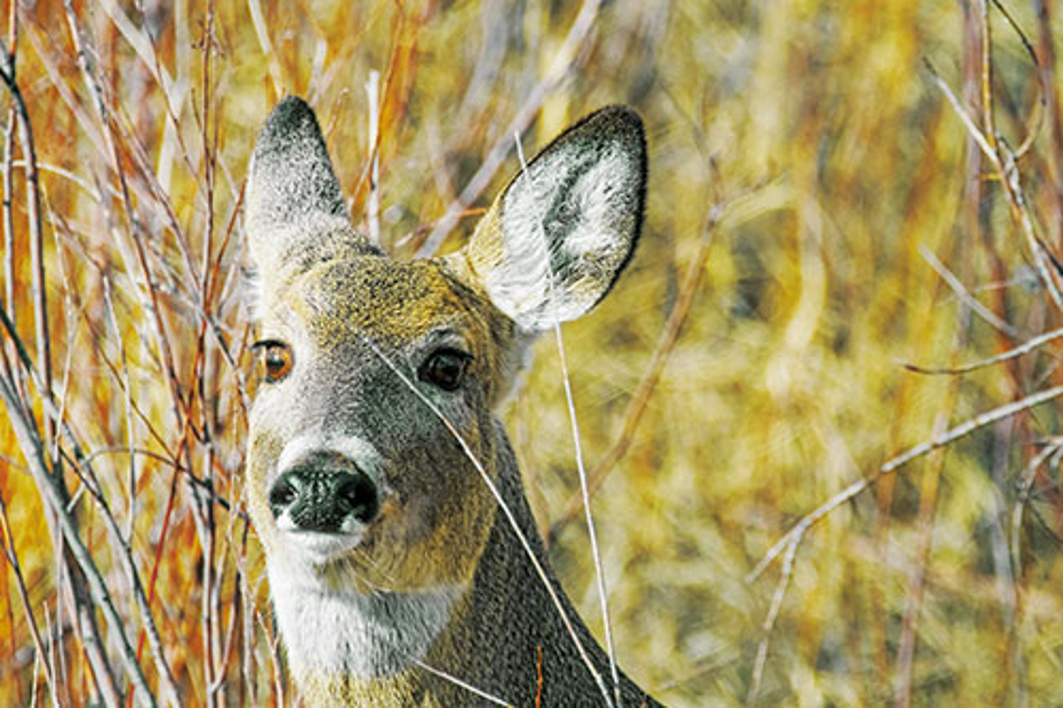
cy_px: 354
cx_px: 532
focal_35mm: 1050
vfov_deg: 1.3
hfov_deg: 2.0
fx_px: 30992
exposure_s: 1/1250
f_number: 12
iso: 1400
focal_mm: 1050
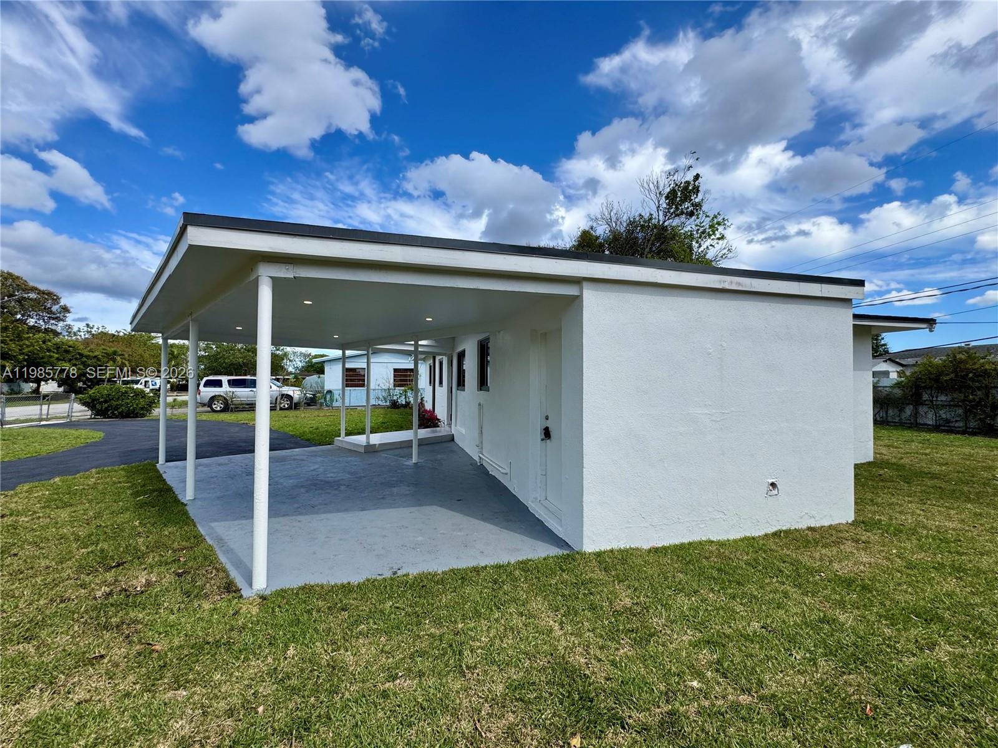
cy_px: 374
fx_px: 404
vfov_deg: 85.7
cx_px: 499
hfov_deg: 102.1
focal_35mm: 14
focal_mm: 2.22
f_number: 2.2
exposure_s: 1/1477
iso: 50
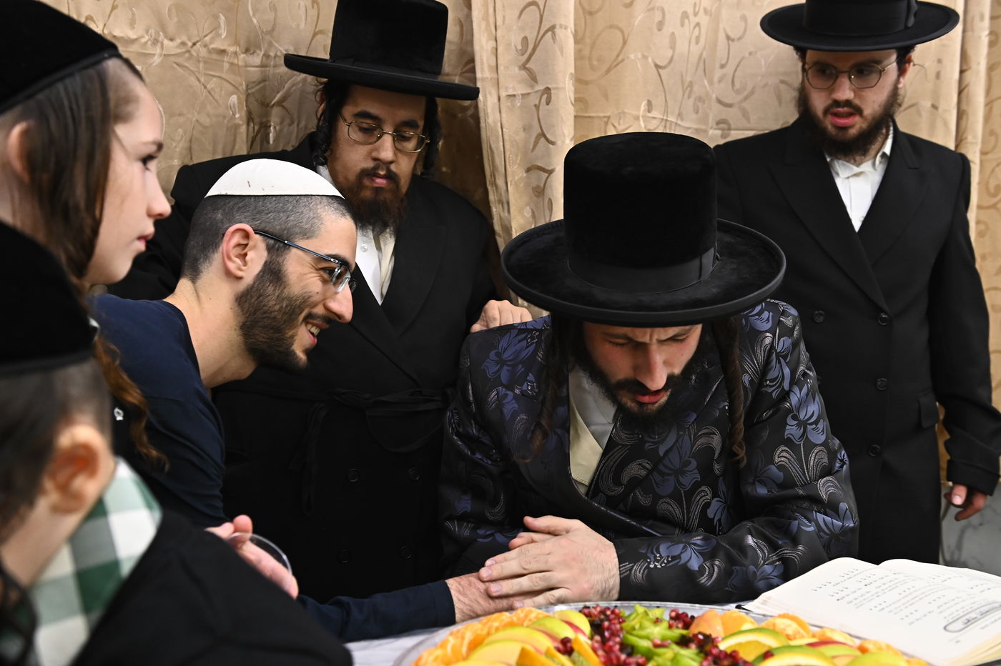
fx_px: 1000
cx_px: 500
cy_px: 333
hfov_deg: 53.2
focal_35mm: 36
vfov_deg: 36.8
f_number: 4.5
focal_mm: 36
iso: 2000
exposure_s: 1/200
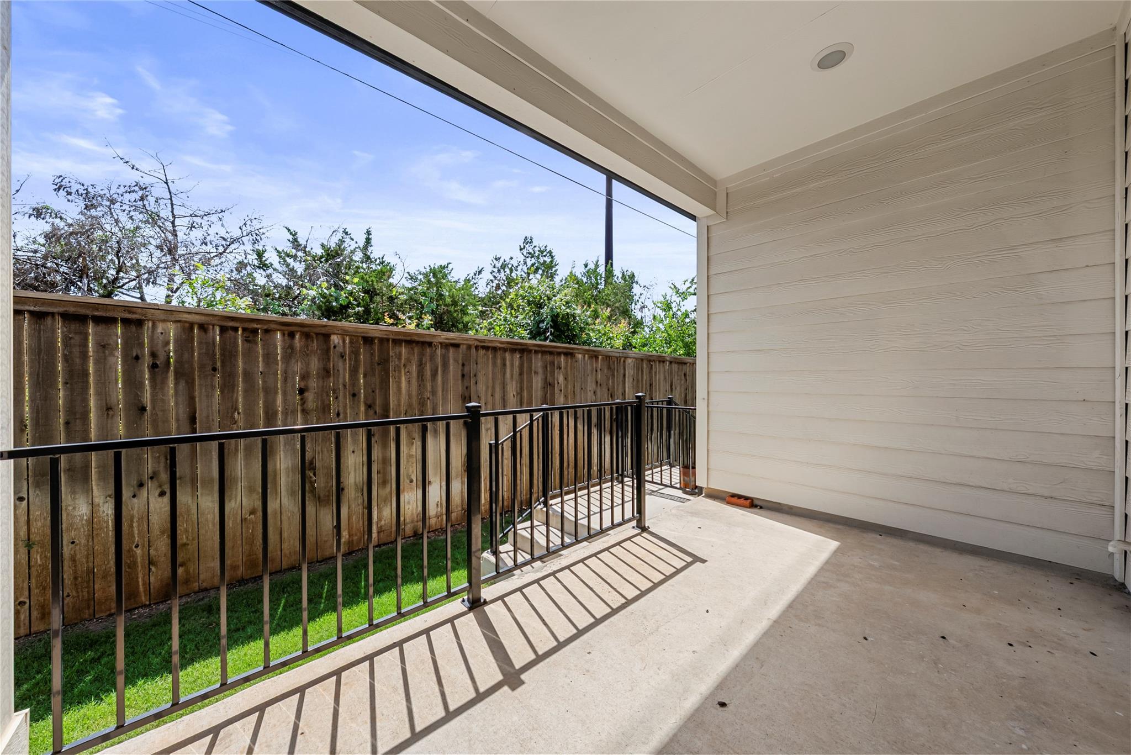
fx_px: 377
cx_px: 566
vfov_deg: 90.1
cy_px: 378
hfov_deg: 112.6
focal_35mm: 12
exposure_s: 1/25
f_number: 11
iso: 160
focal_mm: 12
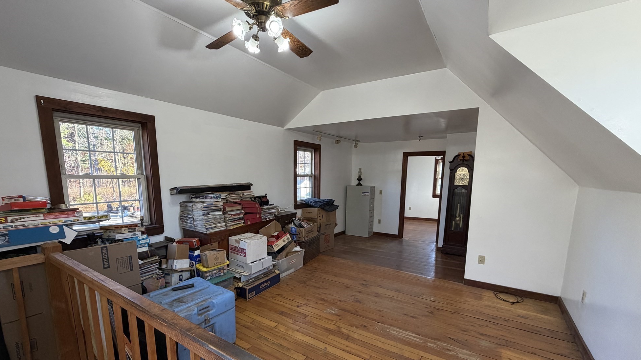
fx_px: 272
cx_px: 312
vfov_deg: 66.5
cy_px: 215
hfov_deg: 99.3
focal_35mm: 16
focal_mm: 2.22
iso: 250
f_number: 2.2
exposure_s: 1/121
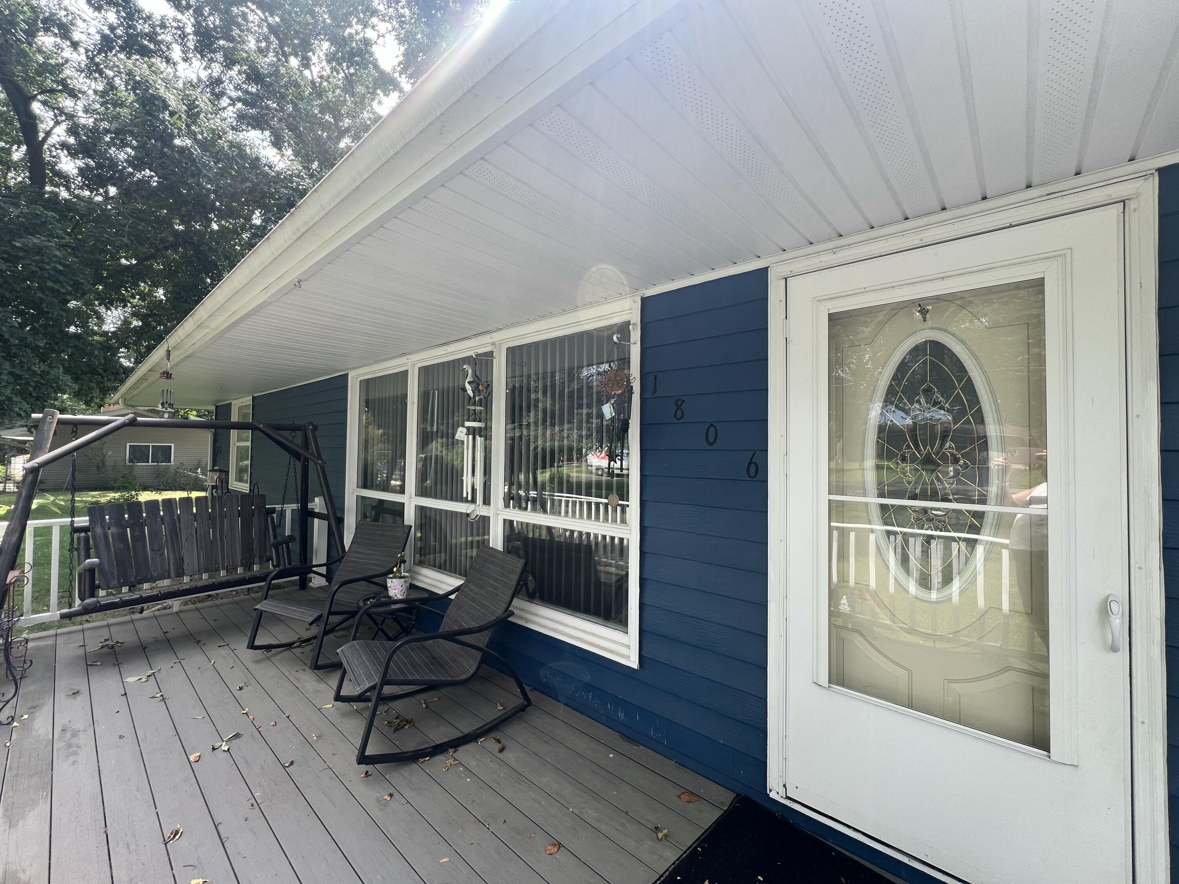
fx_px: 443
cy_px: 442
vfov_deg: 89.9
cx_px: 590
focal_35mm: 13
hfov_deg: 106.2
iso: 32
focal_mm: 1.57
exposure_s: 1/194
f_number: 1.8
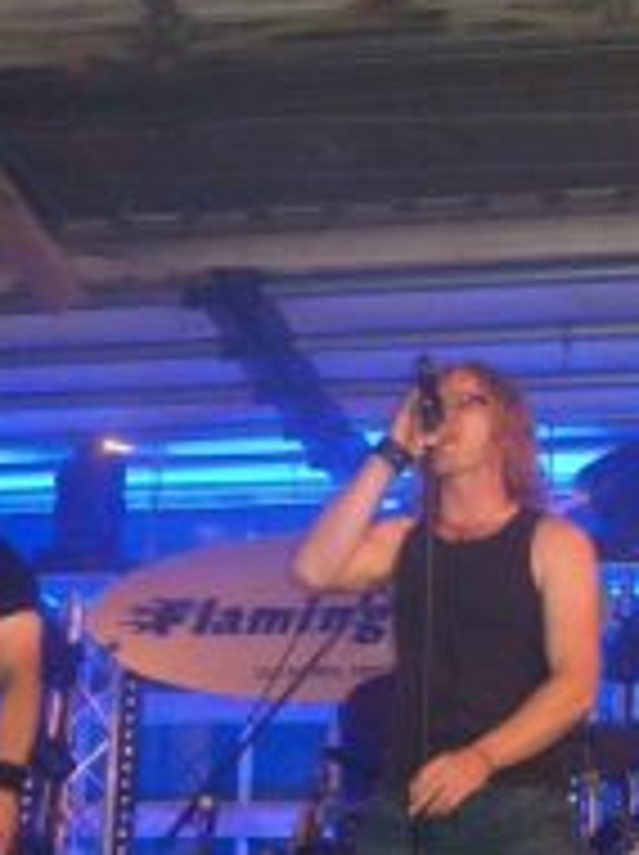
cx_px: 500
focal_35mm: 78
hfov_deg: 18.7
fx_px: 1924
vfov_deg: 24.9
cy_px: 585
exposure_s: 1/60
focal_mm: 5.8
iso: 640
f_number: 2.8
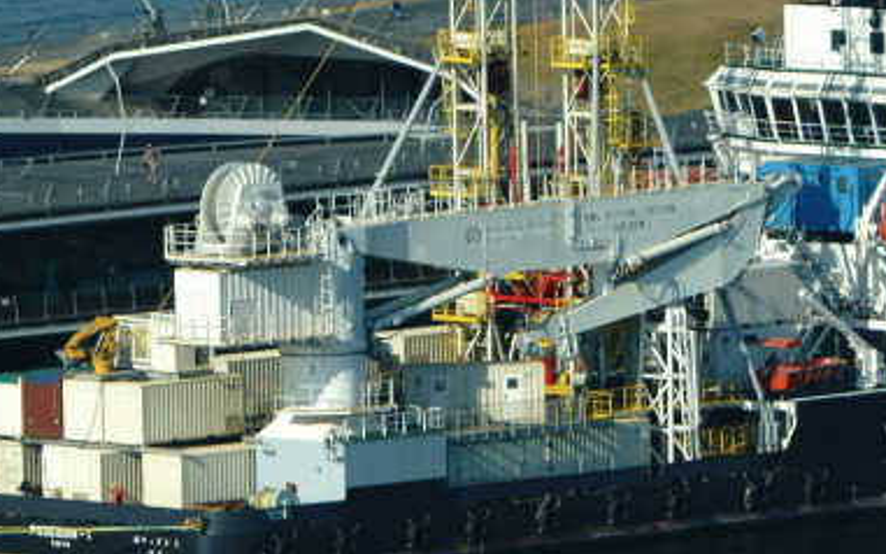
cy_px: 78
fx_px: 19387
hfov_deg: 2.6
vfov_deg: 1.6
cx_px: 653
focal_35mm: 803
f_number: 10
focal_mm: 250
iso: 250
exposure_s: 1/640
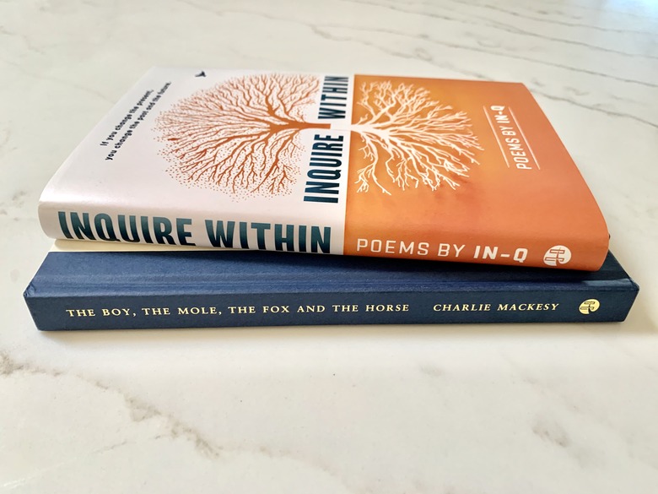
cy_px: 247
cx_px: 329
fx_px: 494
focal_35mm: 26
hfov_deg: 67.3
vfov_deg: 53.1
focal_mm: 4.25
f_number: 1.8
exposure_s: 1/93
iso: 100
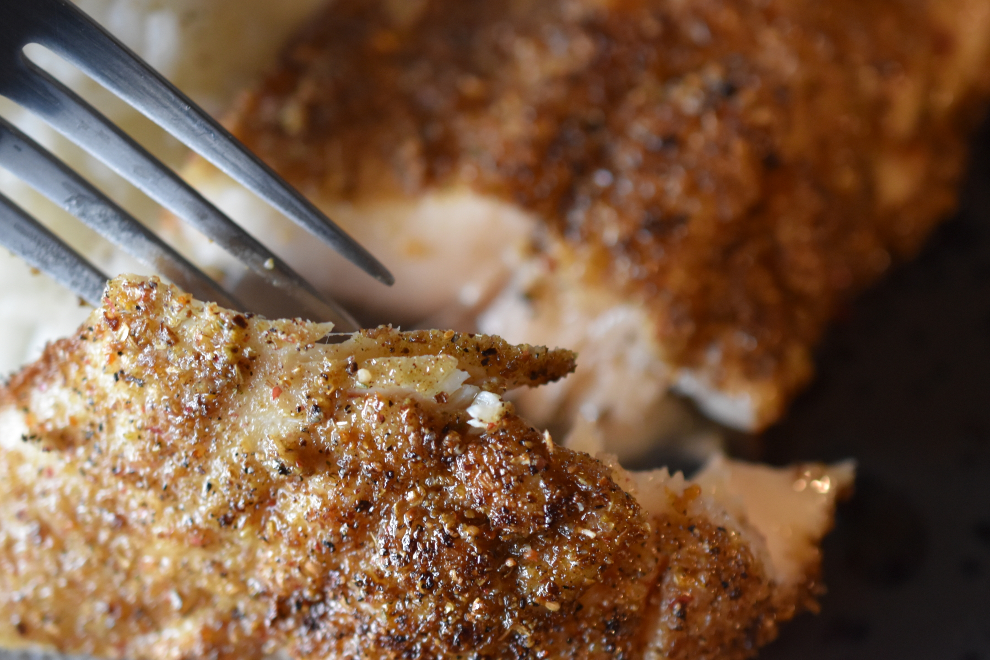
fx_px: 1953
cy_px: 309
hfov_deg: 28.4
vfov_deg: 19.2
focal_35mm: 71
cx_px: 582
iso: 1250
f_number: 3.2
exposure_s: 1/125
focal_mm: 40
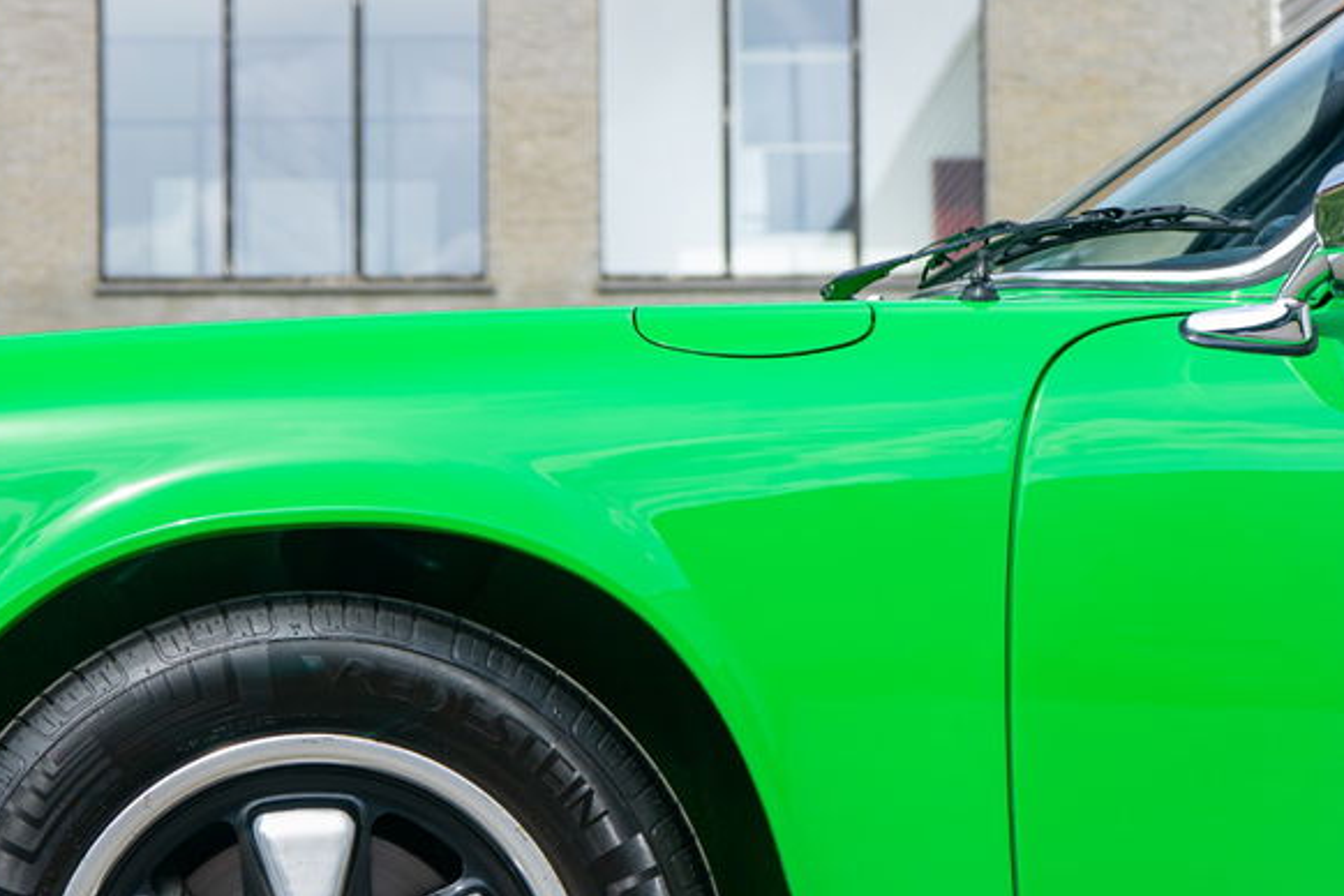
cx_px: 303
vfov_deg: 13.3
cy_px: 744
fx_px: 3808
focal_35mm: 102
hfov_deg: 19.8
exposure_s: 1/80
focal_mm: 58
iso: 50
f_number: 5.6
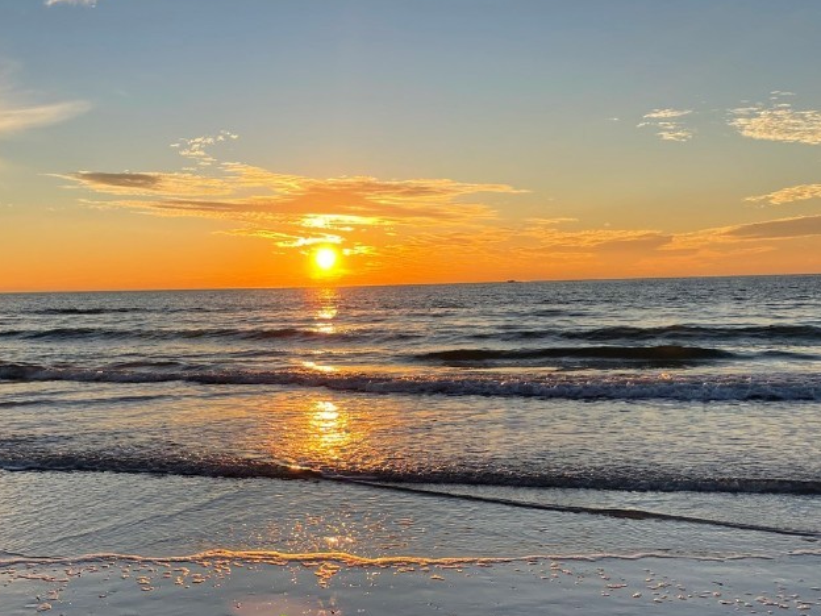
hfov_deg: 45.4
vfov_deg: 34.7
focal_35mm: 41
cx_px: 309
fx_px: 972
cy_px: 430
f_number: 1.6
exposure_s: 1/2123
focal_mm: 5.1
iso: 32
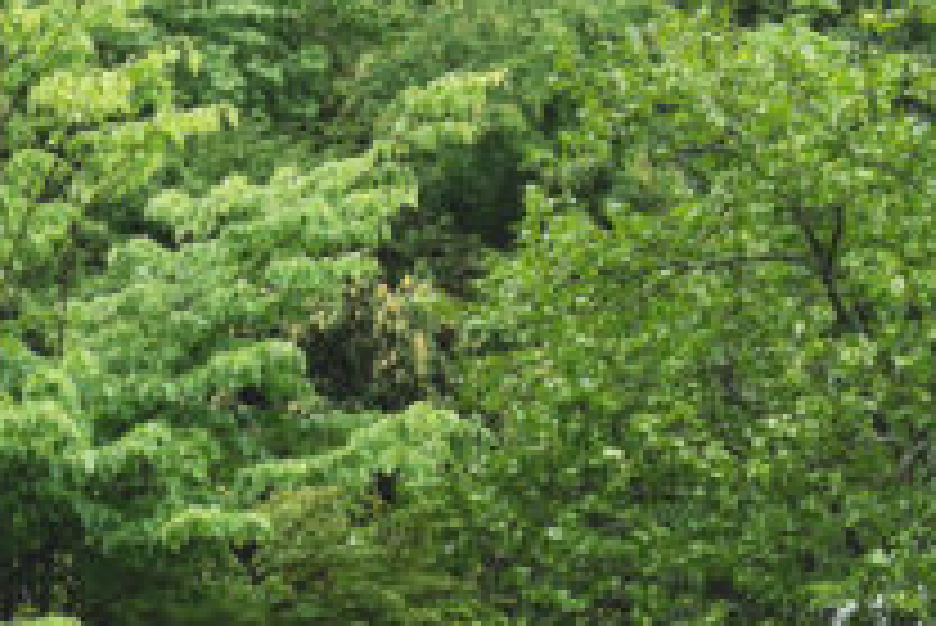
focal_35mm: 226
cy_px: 1272
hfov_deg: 9.1
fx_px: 5880
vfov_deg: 5.9
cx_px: 590
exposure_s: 1/1600
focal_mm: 46
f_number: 3.2
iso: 400
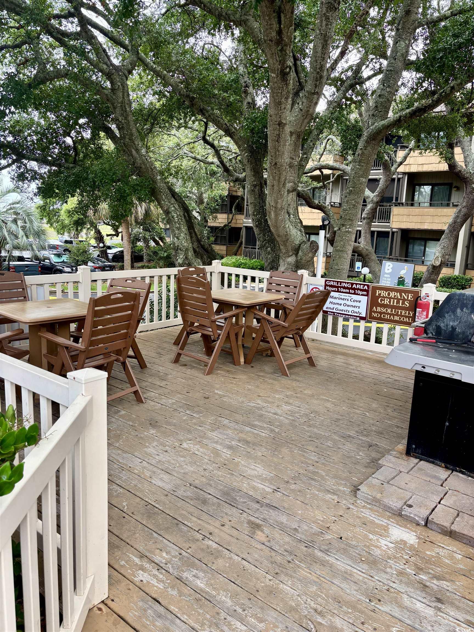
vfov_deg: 67.3
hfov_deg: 53.1
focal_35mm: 26
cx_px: 237
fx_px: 475
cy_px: 316
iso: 50
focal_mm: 5.96
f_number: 1.6
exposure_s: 1/121
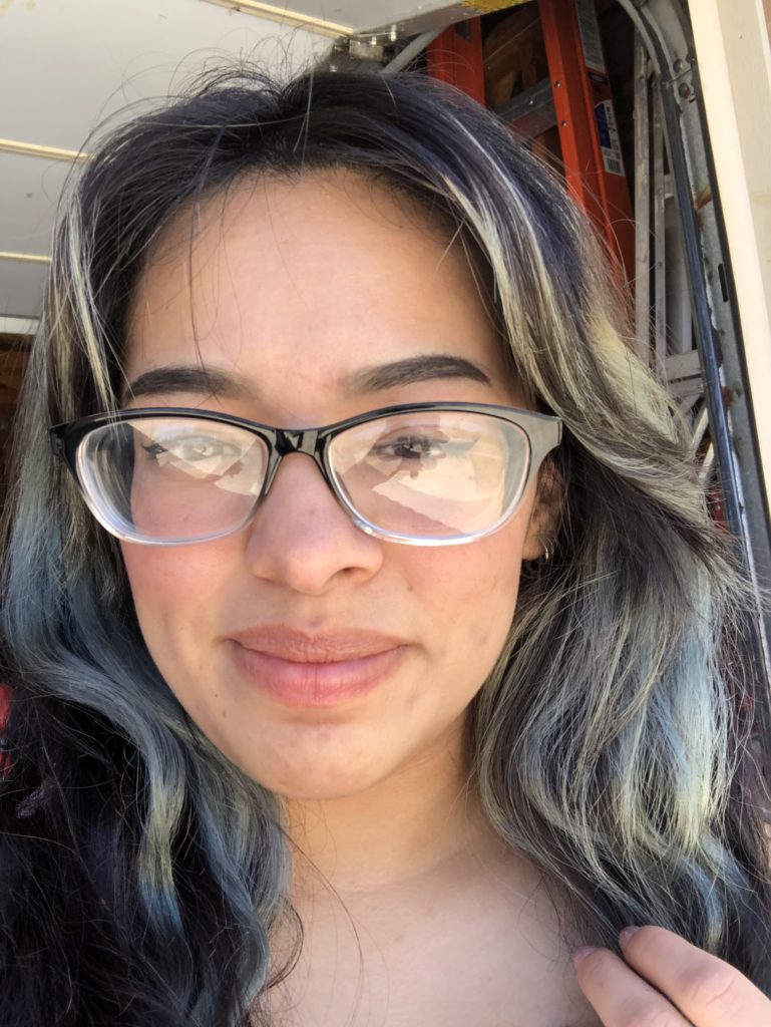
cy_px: 514
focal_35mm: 32
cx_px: 386
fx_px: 950
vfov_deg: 56.8
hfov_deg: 44.2
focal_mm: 2.87
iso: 20
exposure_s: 1/132
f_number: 2.2
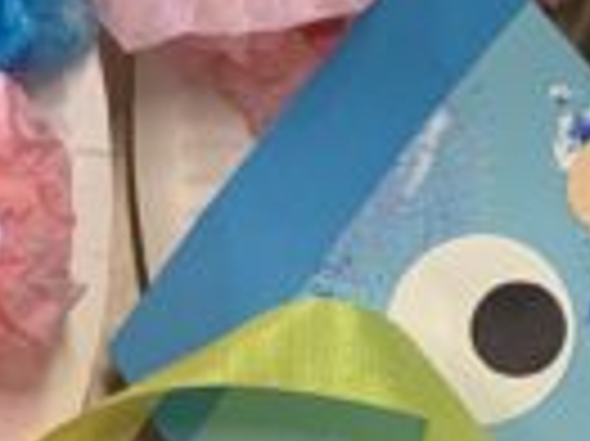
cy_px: 742
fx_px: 2605
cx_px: 63
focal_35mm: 153
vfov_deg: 9.3
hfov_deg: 12.8
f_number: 1.8
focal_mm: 4.25
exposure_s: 1/60
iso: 80
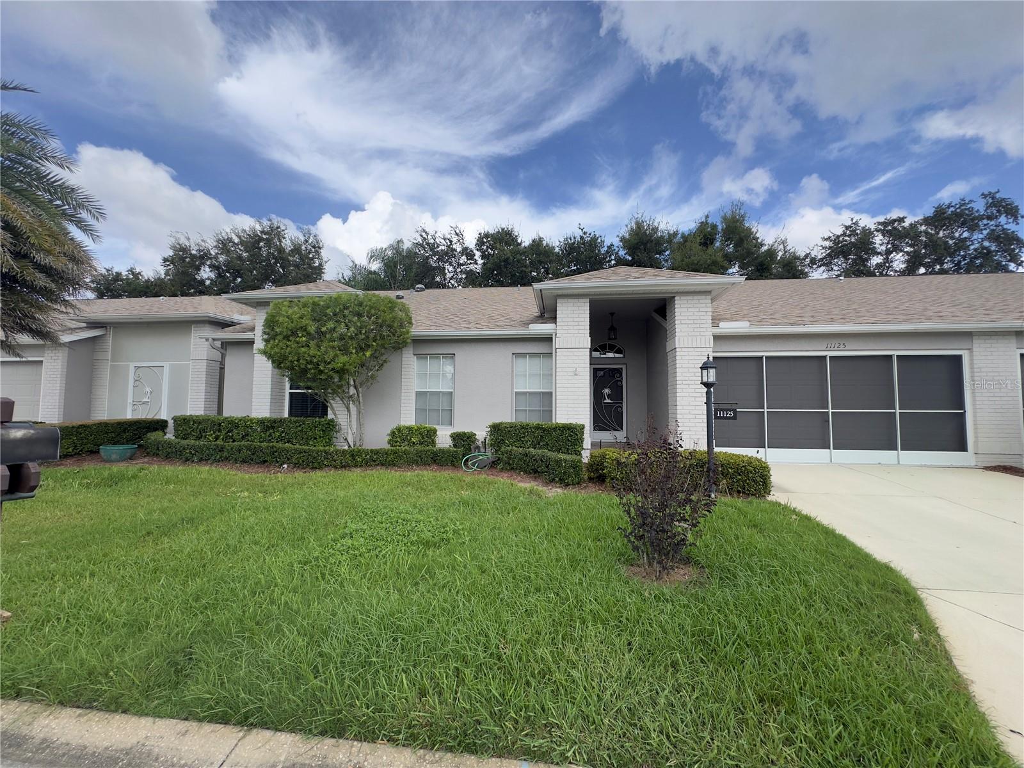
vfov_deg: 85.7
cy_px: 384
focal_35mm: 14
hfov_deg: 102.1
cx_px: 512
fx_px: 414
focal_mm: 2.22
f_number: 2.2
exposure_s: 1/1024
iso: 50
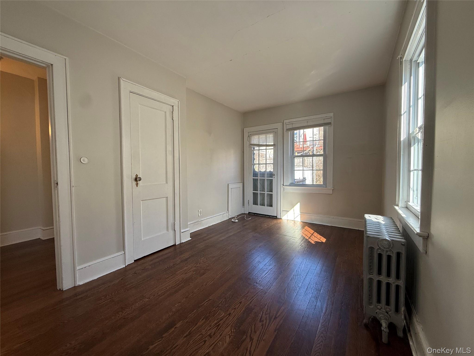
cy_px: 178
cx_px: 237
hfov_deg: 102.1
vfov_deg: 85.7
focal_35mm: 14
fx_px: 192
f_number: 2.2
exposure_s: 1/99
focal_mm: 2.22
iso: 64
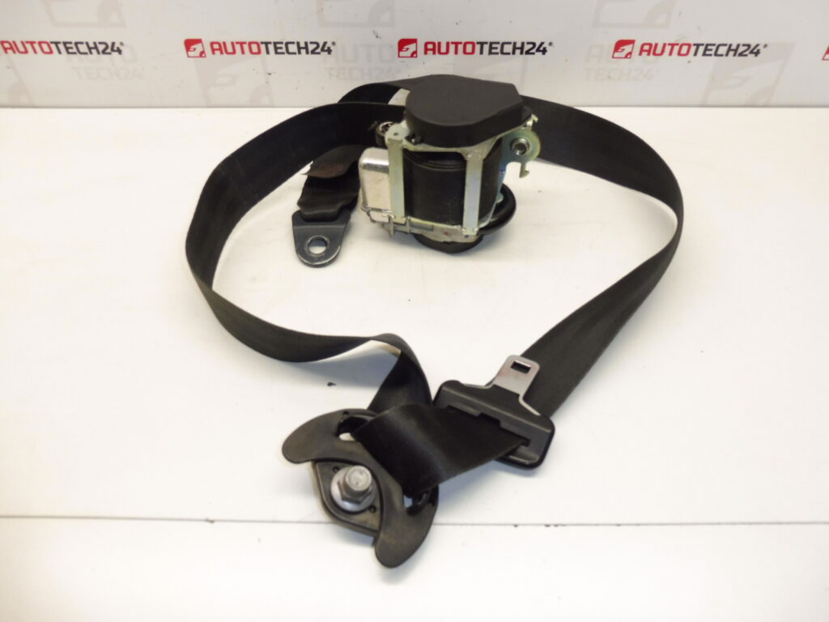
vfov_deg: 56.8
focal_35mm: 24
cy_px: 311
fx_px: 575
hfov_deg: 71.6
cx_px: 414
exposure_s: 1/80
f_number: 3.5
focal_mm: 4.3
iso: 200
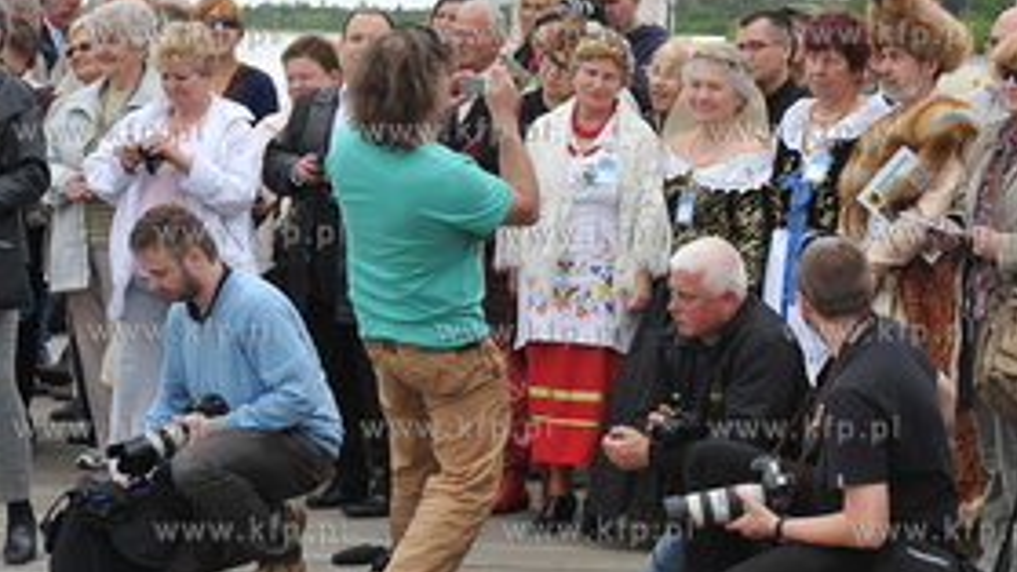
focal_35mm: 123
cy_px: 281
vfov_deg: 9.9
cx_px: 725
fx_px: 3317
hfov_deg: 17.4
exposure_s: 1/320
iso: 400
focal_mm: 82
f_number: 9
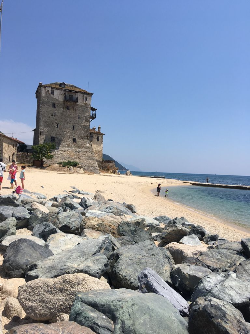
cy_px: 167
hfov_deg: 48.2
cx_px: 125
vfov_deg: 61.7
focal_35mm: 29
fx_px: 279
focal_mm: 4.15
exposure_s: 1/2849
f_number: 2.2
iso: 25
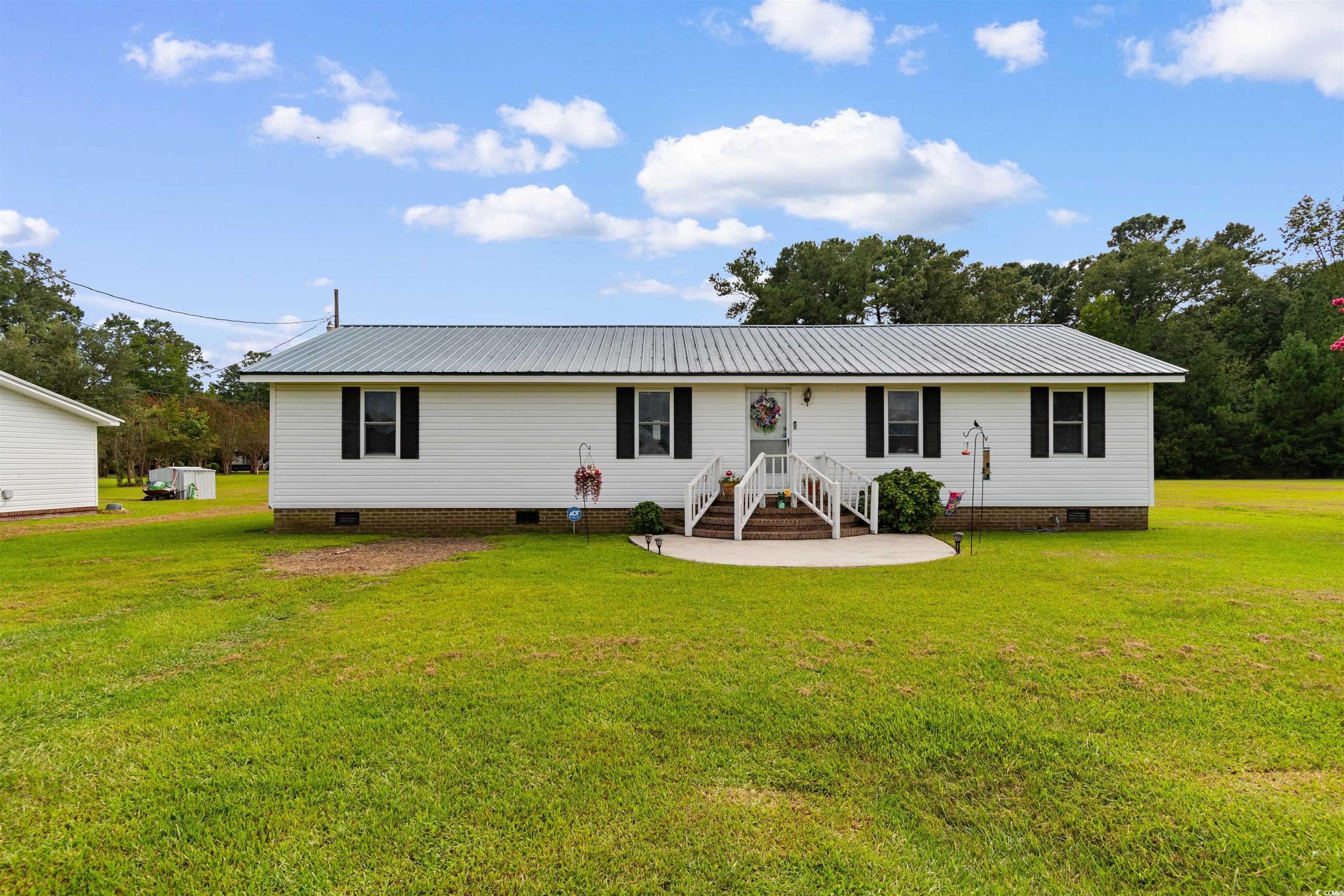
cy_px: 448
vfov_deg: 67.4
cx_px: 672
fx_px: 672
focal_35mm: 18
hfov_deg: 90.0
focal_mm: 12
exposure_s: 1/200
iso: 100
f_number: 7.1
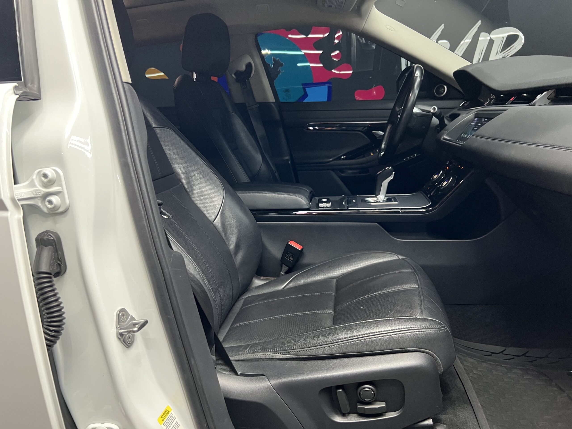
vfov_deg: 53.1
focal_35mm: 26
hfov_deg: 67.3
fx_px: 430
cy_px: 214
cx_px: 286
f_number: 1.5
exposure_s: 1/60
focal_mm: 5.7
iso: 400
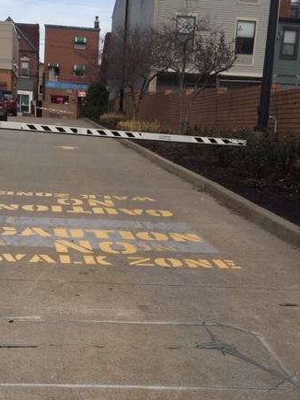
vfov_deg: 33.4
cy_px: 275
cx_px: 104
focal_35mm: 57
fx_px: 659
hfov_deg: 25.5
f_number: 2.4
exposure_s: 1/482
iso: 25
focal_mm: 3.3
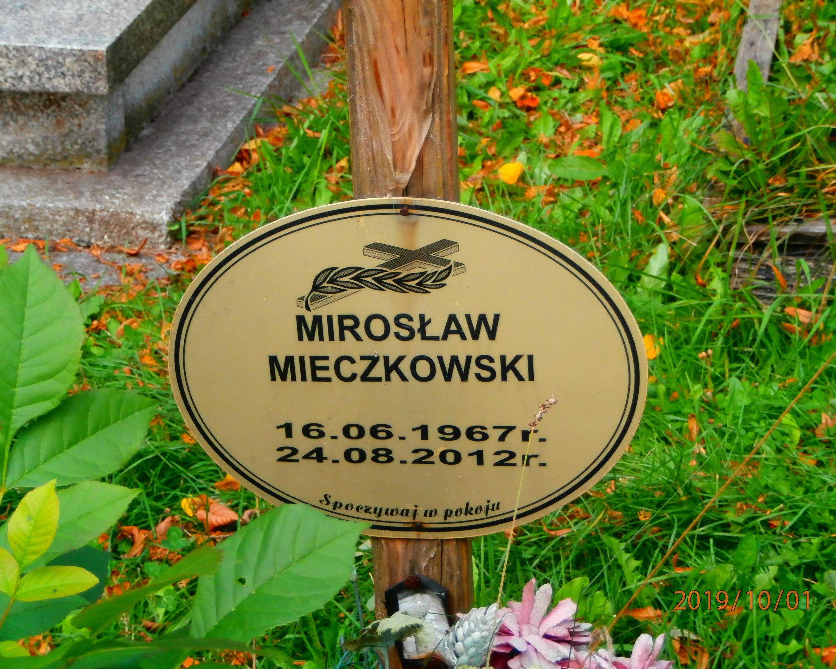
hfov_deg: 16.7
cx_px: 416
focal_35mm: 115
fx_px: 2845
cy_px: 335
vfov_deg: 13.4
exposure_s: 1/125
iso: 160
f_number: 5.4
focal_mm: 19.54
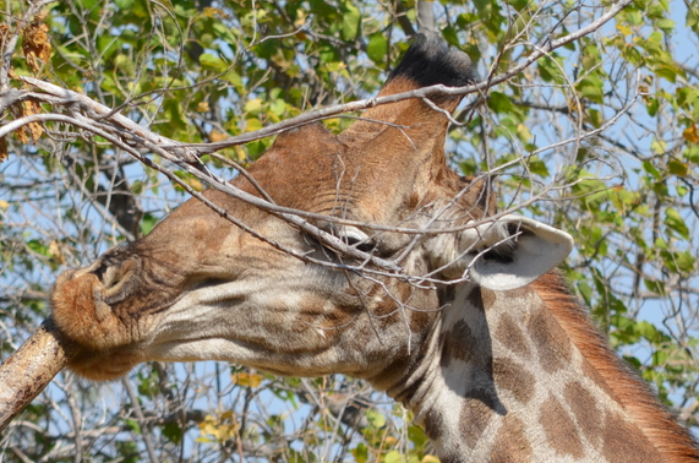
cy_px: 235
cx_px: 295
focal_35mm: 1009
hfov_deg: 2.0
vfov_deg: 1.4
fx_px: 19548
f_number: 6.3
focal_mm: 300
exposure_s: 1/640
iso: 200
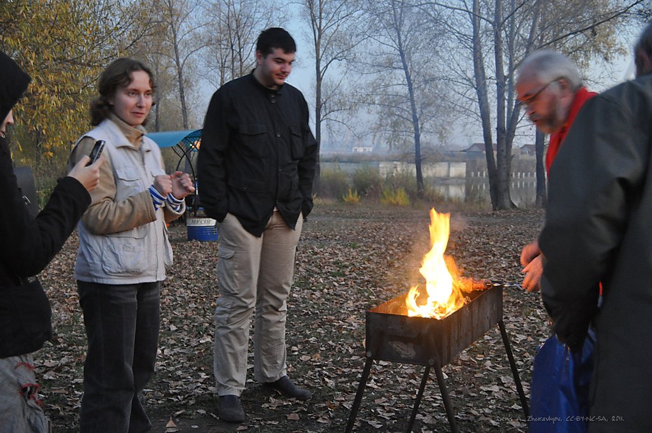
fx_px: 760
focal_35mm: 42
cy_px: 216
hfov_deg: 46.5
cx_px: 326
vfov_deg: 31.8
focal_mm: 28
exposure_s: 1/20
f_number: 4.2
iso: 1600
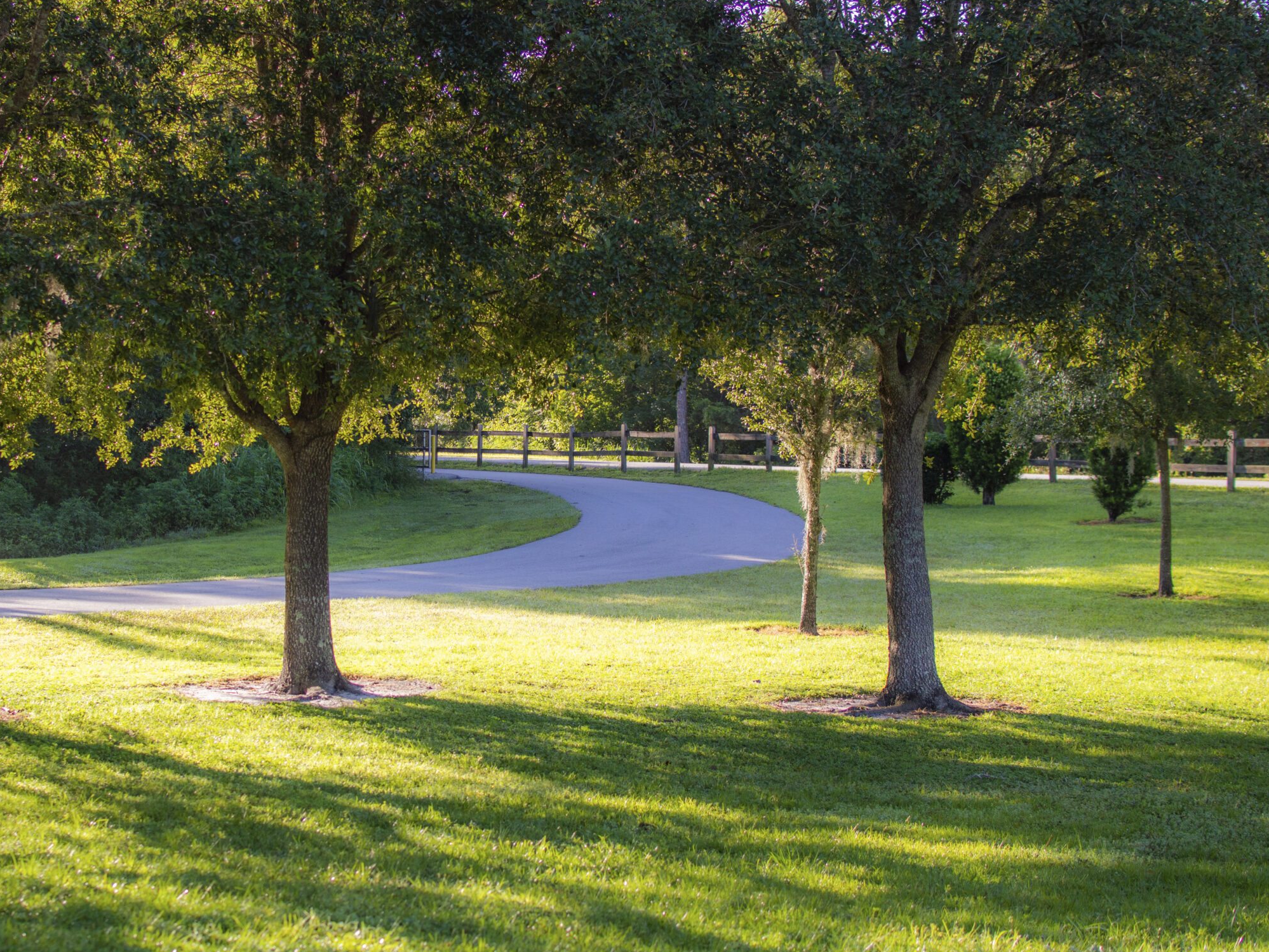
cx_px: 464
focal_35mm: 65
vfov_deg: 22.7
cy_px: 454
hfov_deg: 29.8
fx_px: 2369
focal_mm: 35
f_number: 2.5
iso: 200
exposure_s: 1/640
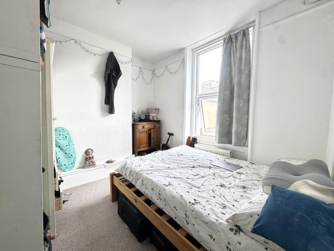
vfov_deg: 85.7
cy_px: 126
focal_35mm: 14
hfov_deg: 102.1
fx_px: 135
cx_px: 167
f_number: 2.2
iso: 80
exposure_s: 1/99
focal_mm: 2.22
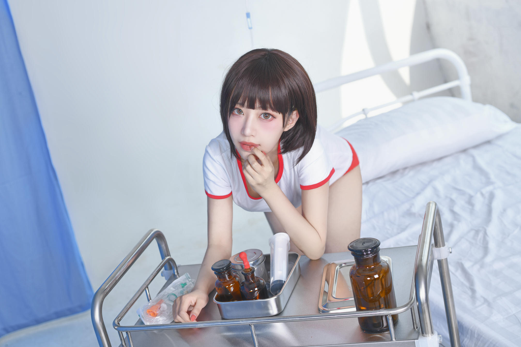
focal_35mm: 58
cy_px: 174
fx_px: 839
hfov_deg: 34.5
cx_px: 260
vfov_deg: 23.4
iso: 64
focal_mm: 58
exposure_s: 1/125
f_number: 5
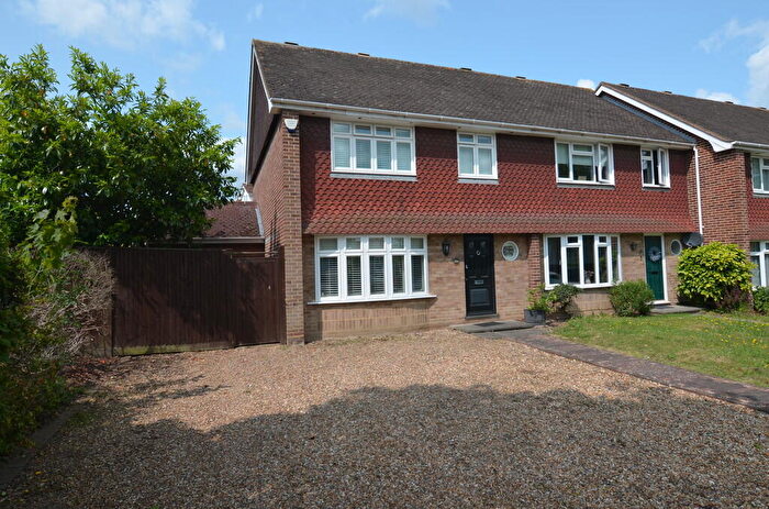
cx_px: 384
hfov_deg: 81.3
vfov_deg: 59.2
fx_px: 447
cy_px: 254
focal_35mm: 21
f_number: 8
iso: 110
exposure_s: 1/250
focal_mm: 14
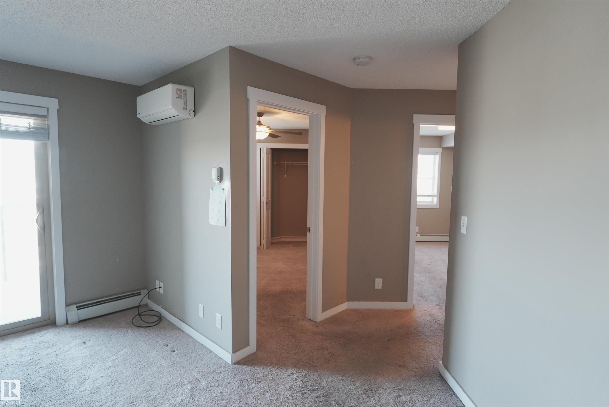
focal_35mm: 20
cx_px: 304
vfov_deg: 62.0
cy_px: 204
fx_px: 338
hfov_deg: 84.0
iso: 1000
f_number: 4.5
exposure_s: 1/40
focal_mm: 20
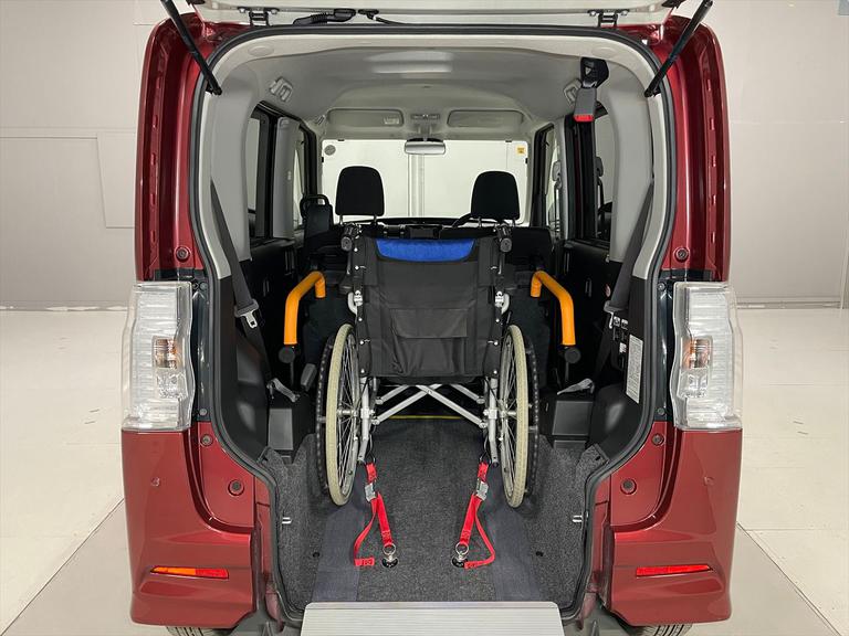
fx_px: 638
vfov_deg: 53.1
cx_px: 424
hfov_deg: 67.3
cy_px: 318
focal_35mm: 26
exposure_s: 1/40
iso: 500
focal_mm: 4.2
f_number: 1.6
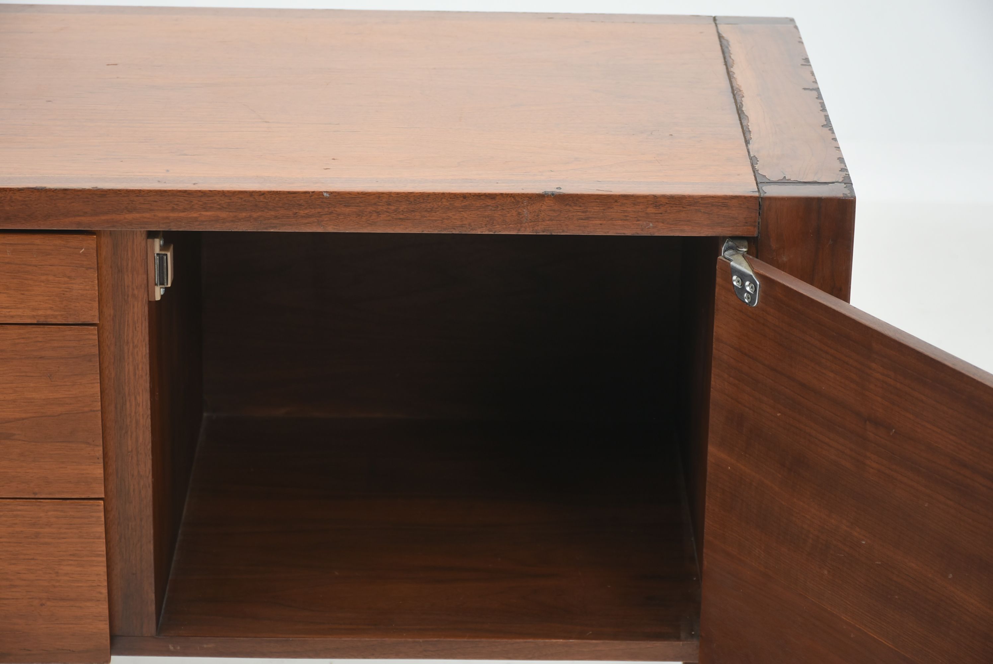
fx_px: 2898
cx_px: 496
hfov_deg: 19.4
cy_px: 332
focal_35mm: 105
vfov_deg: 13.1
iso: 200
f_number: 7.1
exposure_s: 1/160
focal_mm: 70
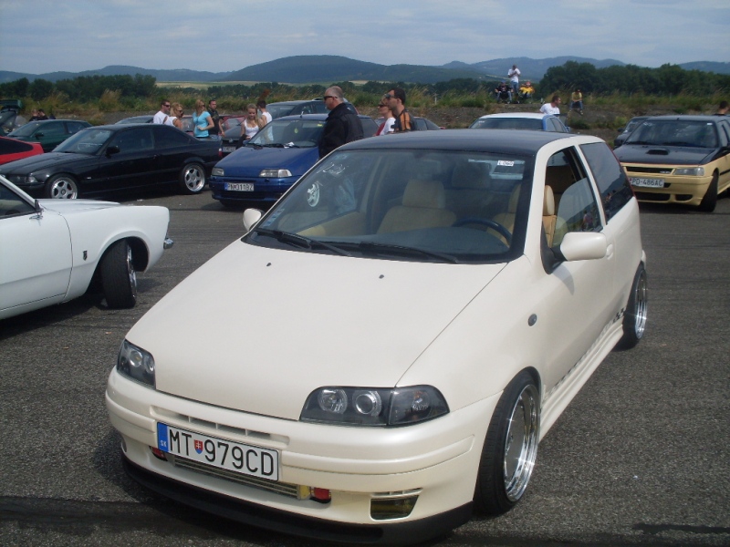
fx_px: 801
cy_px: 274
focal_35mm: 38
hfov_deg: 49.0
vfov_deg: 37.7
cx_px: 365
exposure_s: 1/350
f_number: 8.4
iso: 80
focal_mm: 6.3
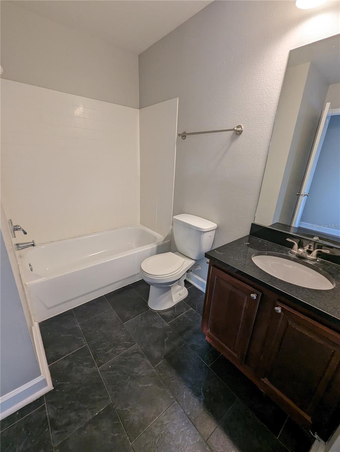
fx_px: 170
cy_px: 226
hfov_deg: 90.0
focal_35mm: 13
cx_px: 170
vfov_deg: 106.1
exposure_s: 1/37.4
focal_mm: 1.95
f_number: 2.2
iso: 95
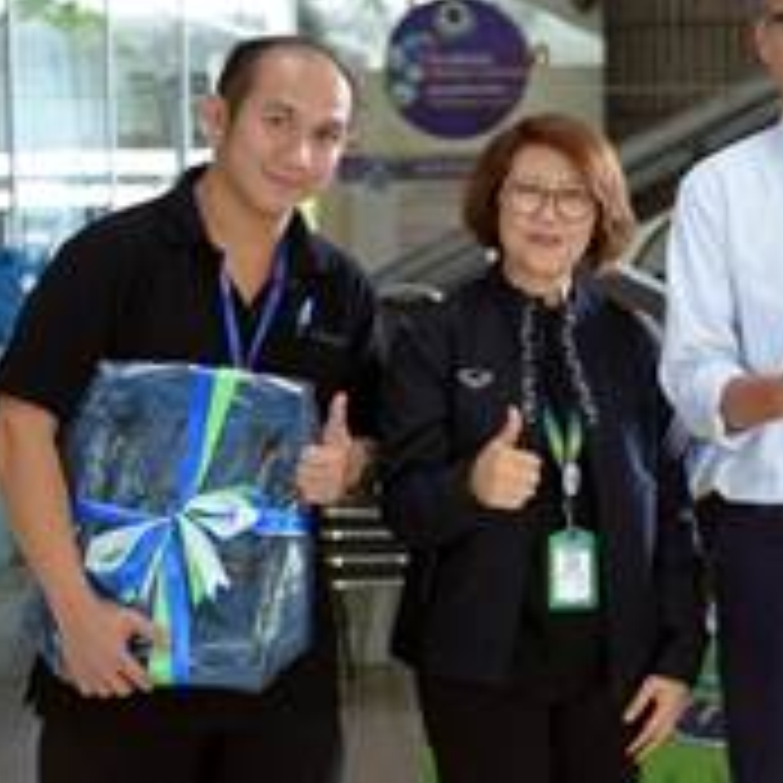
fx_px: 2098
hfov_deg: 19.7
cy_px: 315
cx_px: 981
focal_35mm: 82
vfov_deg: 21.1
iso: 2000
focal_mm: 35
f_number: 2.8
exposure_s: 1/125
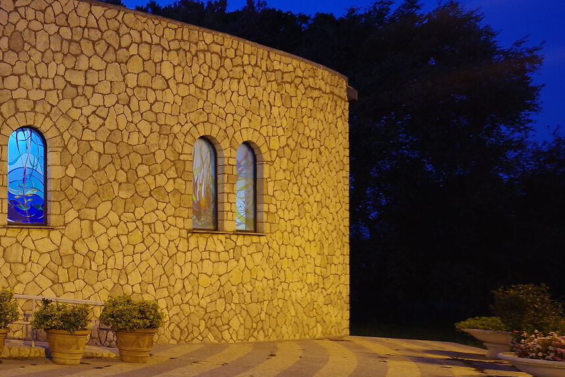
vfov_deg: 31.6
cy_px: 256
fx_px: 659
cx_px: -222
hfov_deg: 31.4
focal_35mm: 42
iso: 200
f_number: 2.8
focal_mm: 15
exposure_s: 1/5
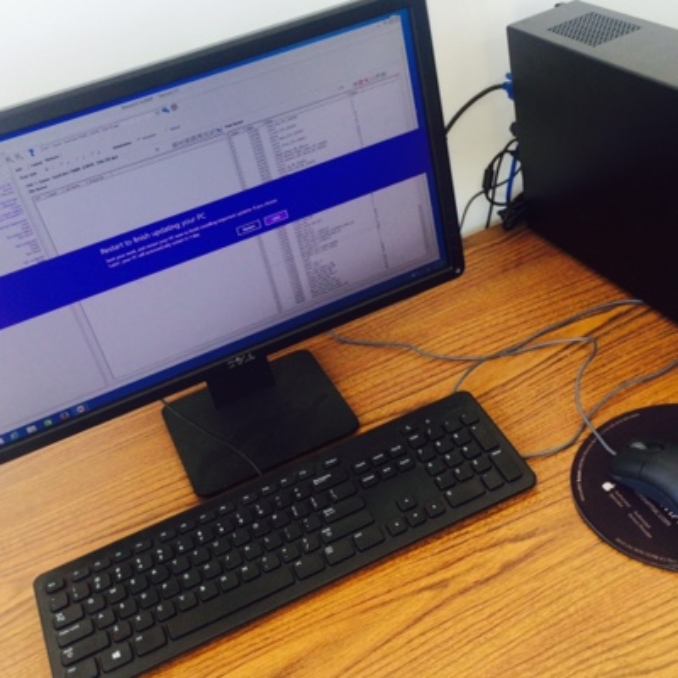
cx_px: 393
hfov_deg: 40.8
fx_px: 909
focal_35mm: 41
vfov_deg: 40.9
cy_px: 346
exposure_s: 1/60
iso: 40
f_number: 2.2
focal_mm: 4.15
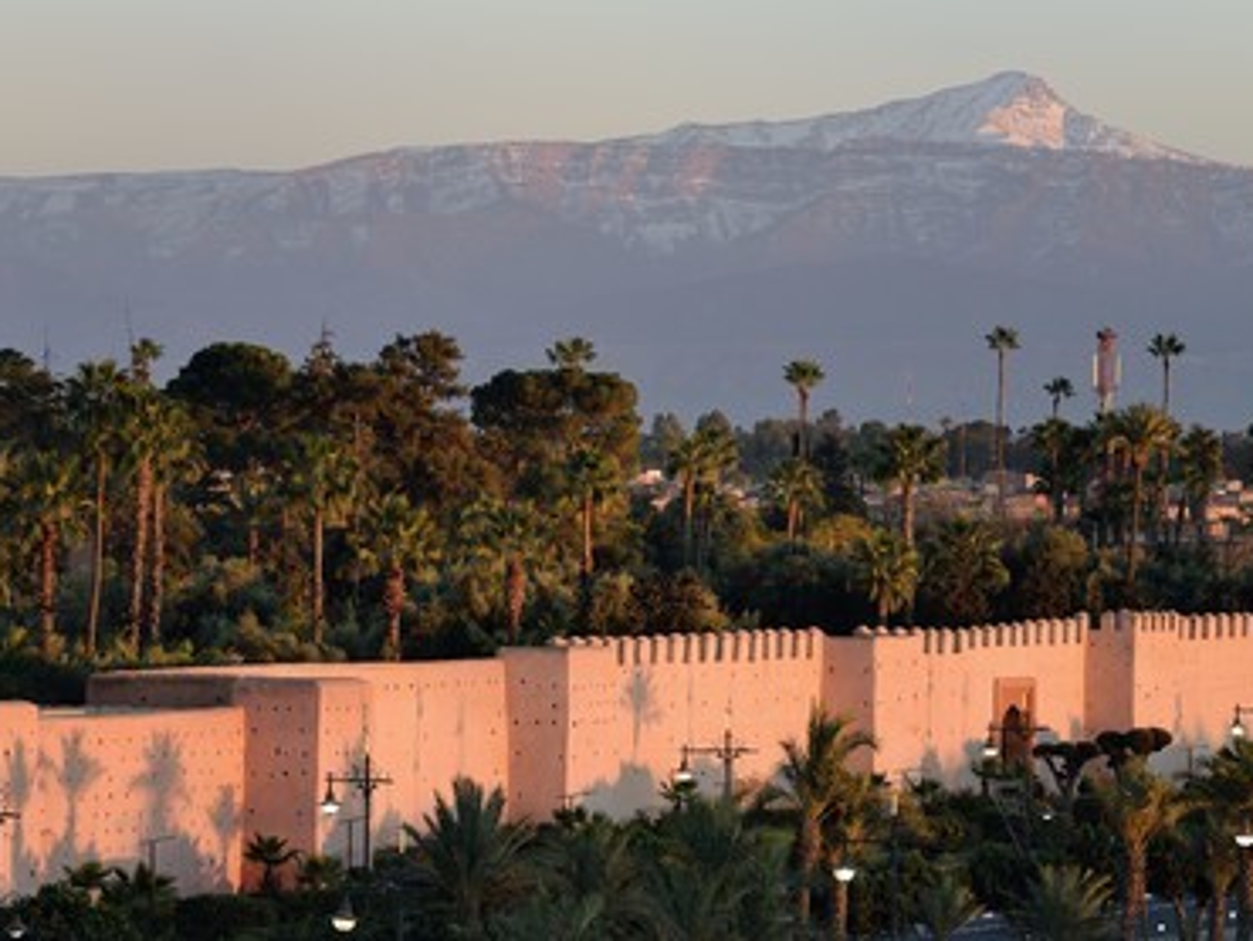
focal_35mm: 218
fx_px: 7896
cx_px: 599
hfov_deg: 9.1
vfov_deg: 6.8
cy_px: 470
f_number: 7.1
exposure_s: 1/100
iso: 400
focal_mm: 200
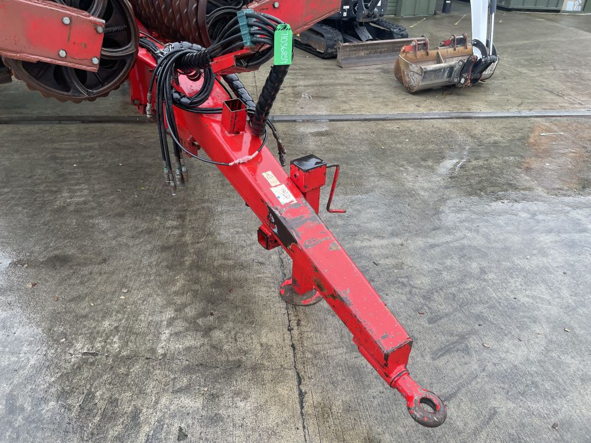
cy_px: 222
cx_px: 296
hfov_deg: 67.3
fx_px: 444
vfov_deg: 53.1
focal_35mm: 26
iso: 32
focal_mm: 4.2
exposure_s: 1/121
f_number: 1.6
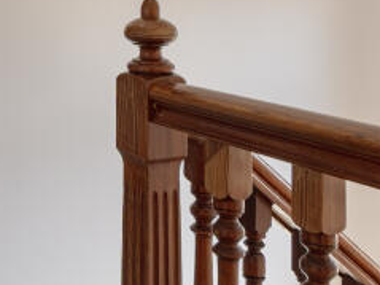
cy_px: -68
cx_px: -111
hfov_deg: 24.4
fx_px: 768
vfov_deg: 19.6
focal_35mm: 70
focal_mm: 17
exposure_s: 1/60
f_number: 8
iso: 400
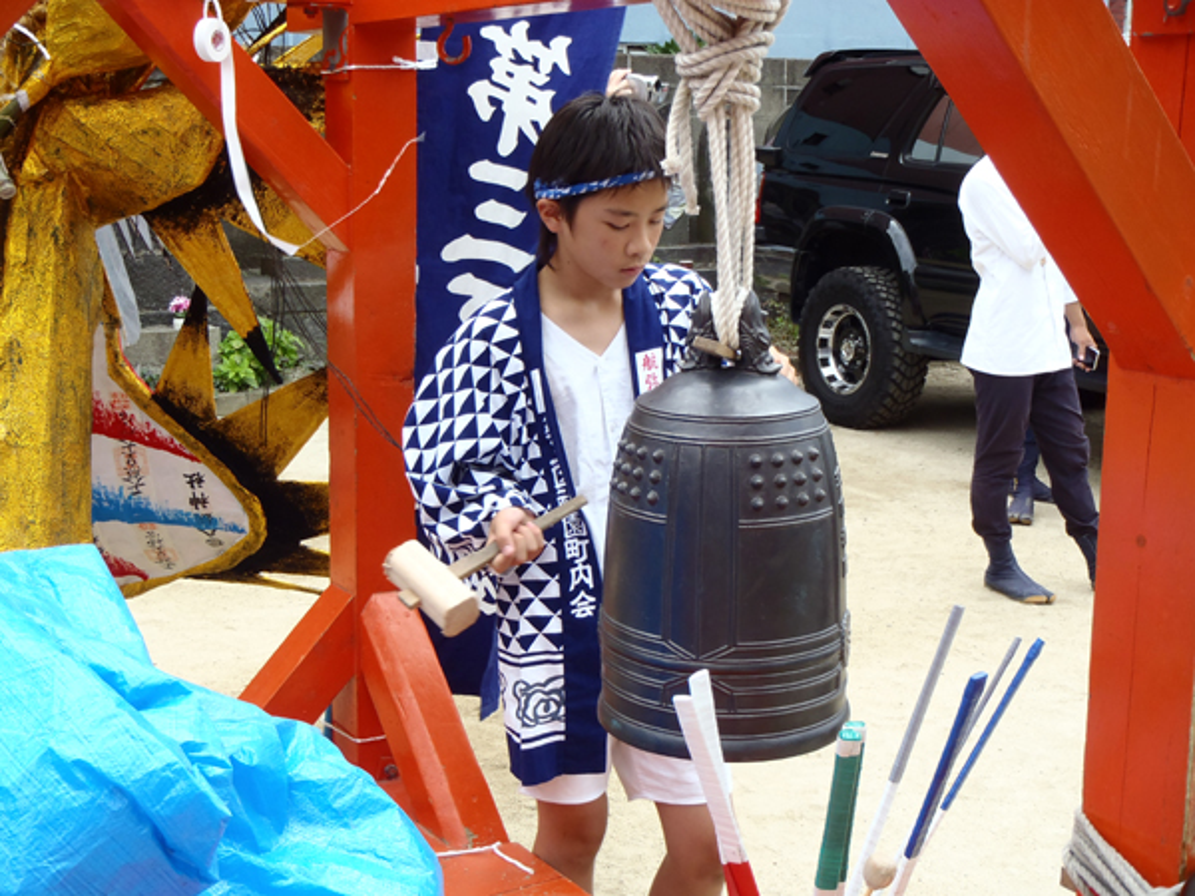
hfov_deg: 41.2
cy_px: 448
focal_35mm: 46
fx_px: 1588
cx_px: 598
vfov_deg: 31.5
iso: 80
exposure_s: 1/125
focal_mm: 8.25
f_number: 4.9
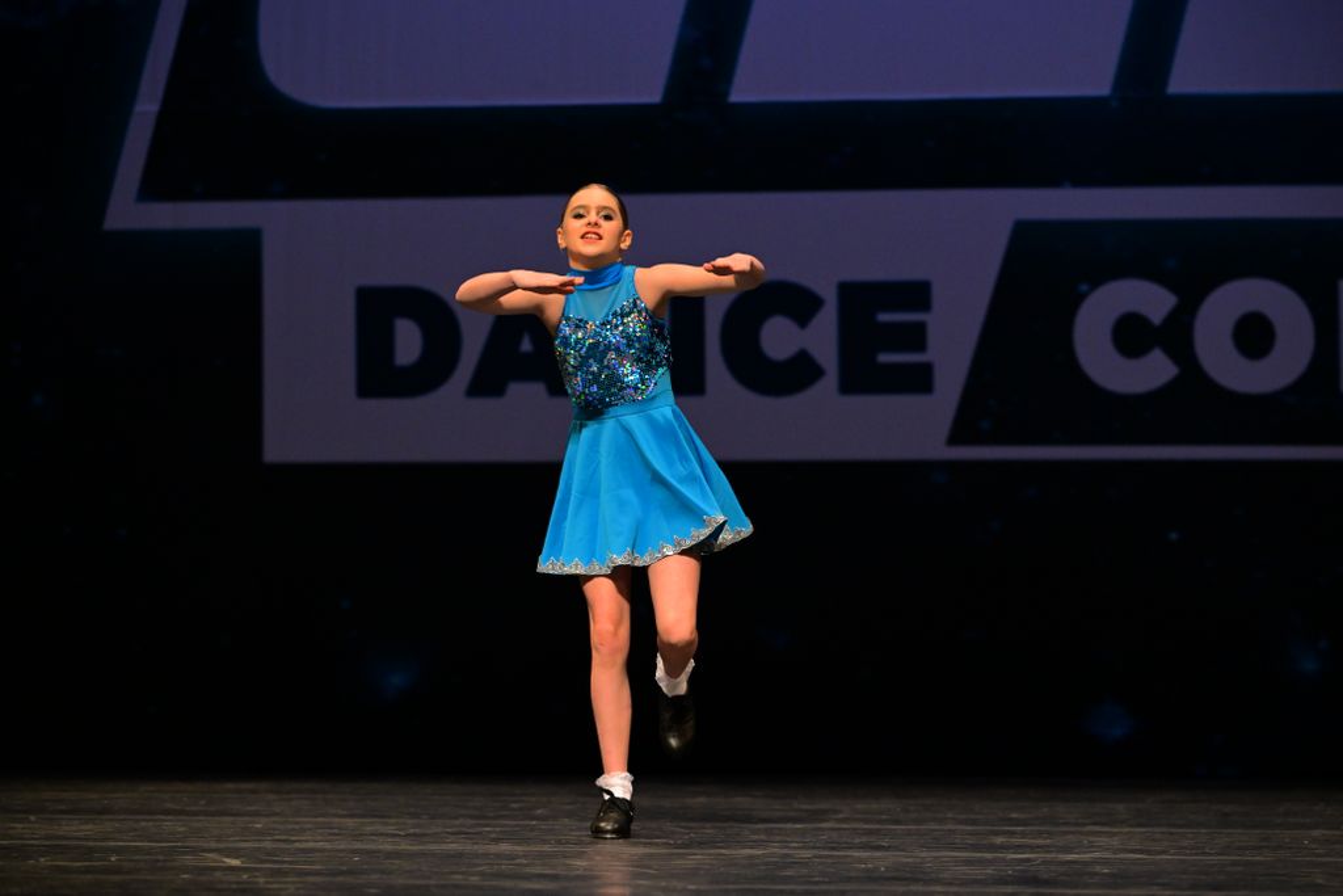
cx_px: 672
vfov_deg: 11.0
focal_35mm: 125
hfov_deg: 16.4
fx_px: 4664
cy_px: 448
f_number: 4
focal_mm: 125
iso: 3200
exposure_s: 1/800
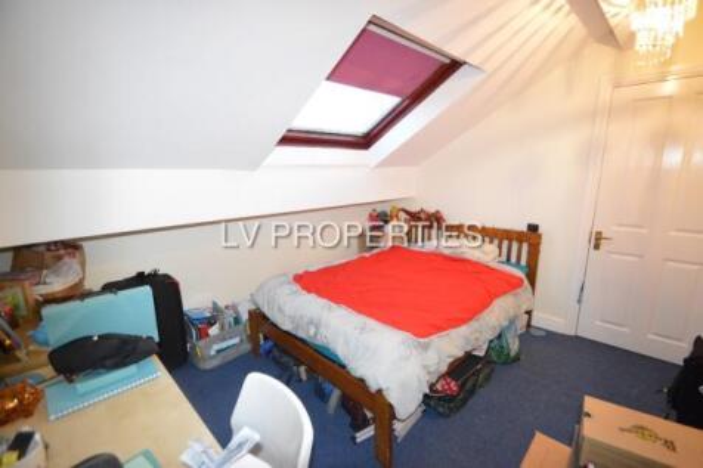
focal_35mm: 15
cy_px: 234
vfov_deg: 77.3
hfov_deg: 100.4
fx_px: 293
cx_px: 352
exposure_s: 1/60
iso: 2500
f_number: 3.5
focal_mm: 10
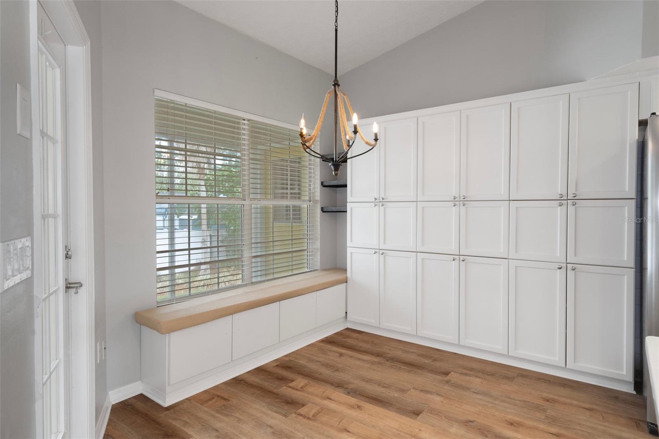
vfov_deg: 61.9
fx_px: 366
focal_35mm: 20
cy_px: 220
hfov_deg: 84.0
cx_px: 330
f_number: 8
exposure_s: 1
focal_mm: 20
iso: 400
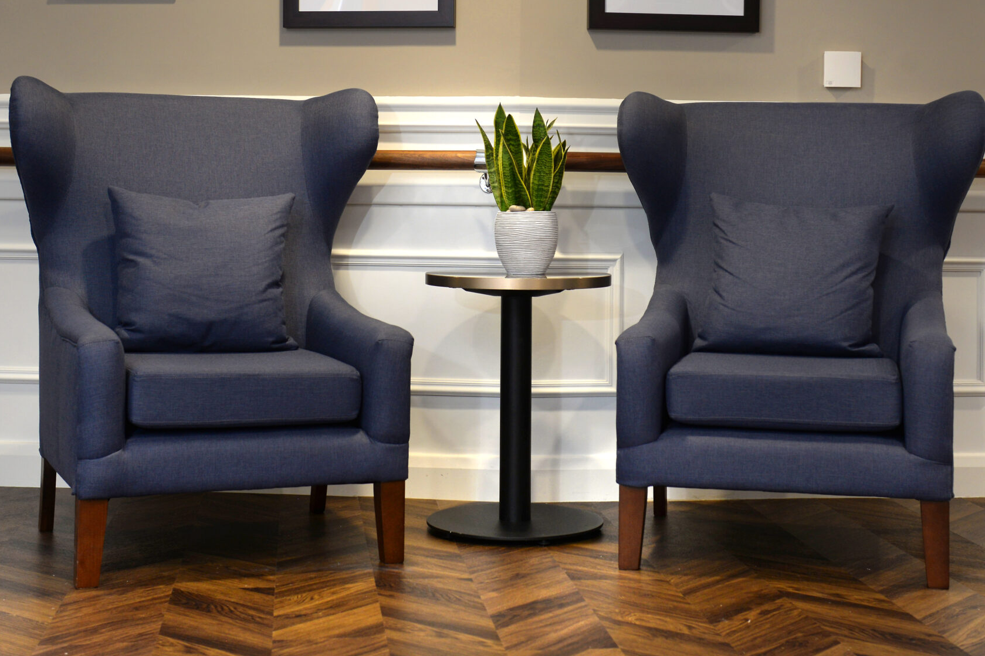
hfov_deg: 32.9
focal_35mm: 61
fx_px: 1669
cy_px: 199
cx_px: 520
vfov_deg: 22.1
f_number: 4.5
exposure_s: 1/30
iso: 400
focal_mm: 40
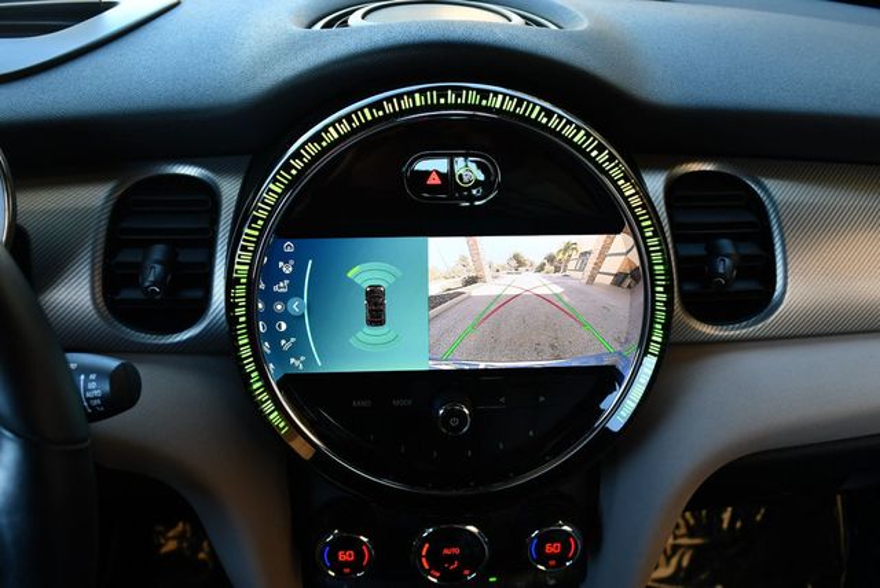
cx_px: 440
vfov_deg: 36.9
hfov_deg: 53.1
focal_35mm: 36
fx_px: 881
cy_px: 294
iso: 400
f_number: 4.5
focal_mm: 18
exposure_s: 1/250
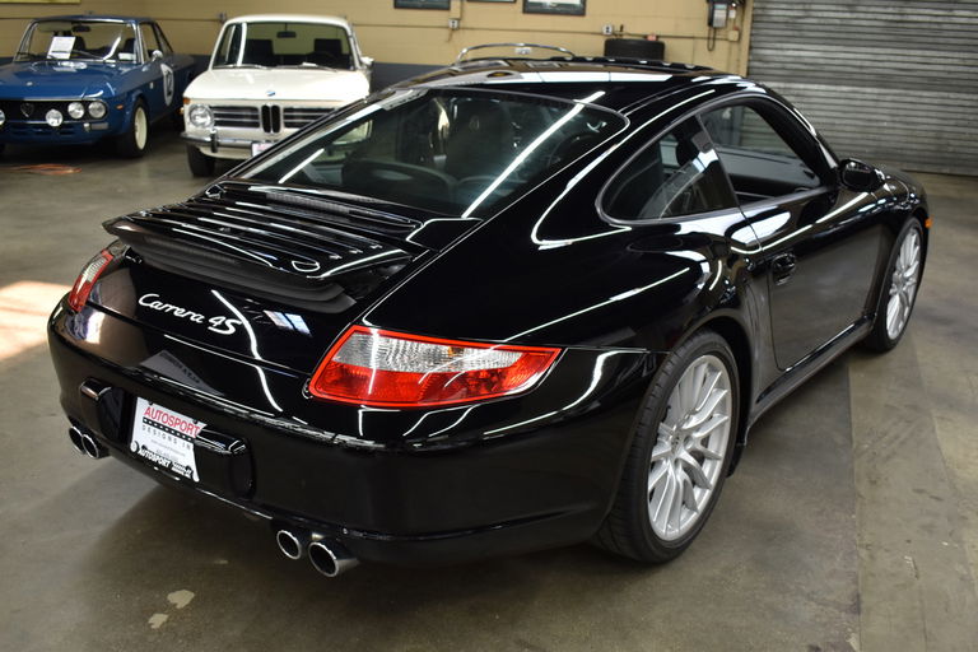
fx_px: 978
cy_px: 326
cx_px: 489
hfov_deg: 53.1
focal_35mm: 36
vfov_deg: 36.9
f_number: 3.8
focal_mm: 24
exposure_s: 1/40
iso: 400
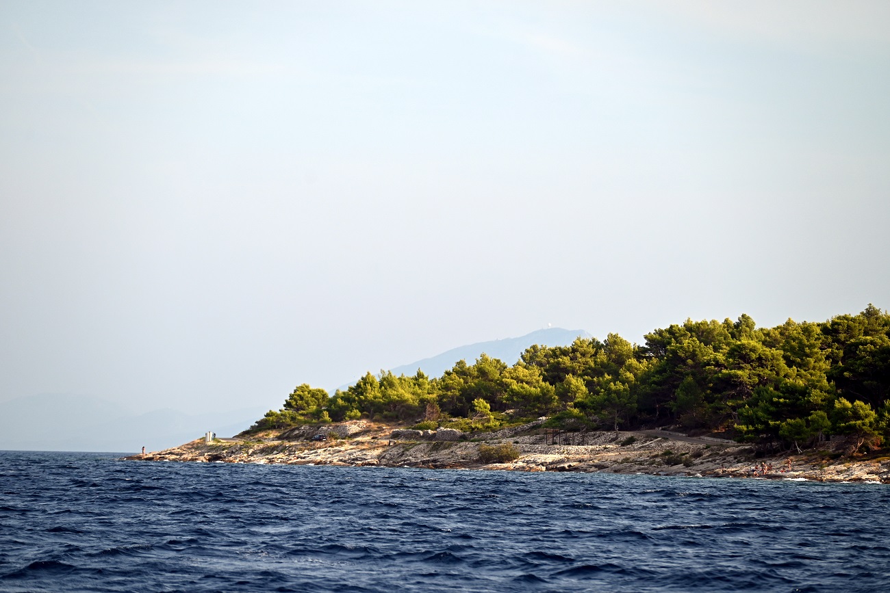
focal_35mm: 180
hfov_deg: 11.4
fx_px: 4450
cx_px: 445
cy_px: 296
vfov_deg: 7.6
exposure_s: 1/1000
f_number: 5.6
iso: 200
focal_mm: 180
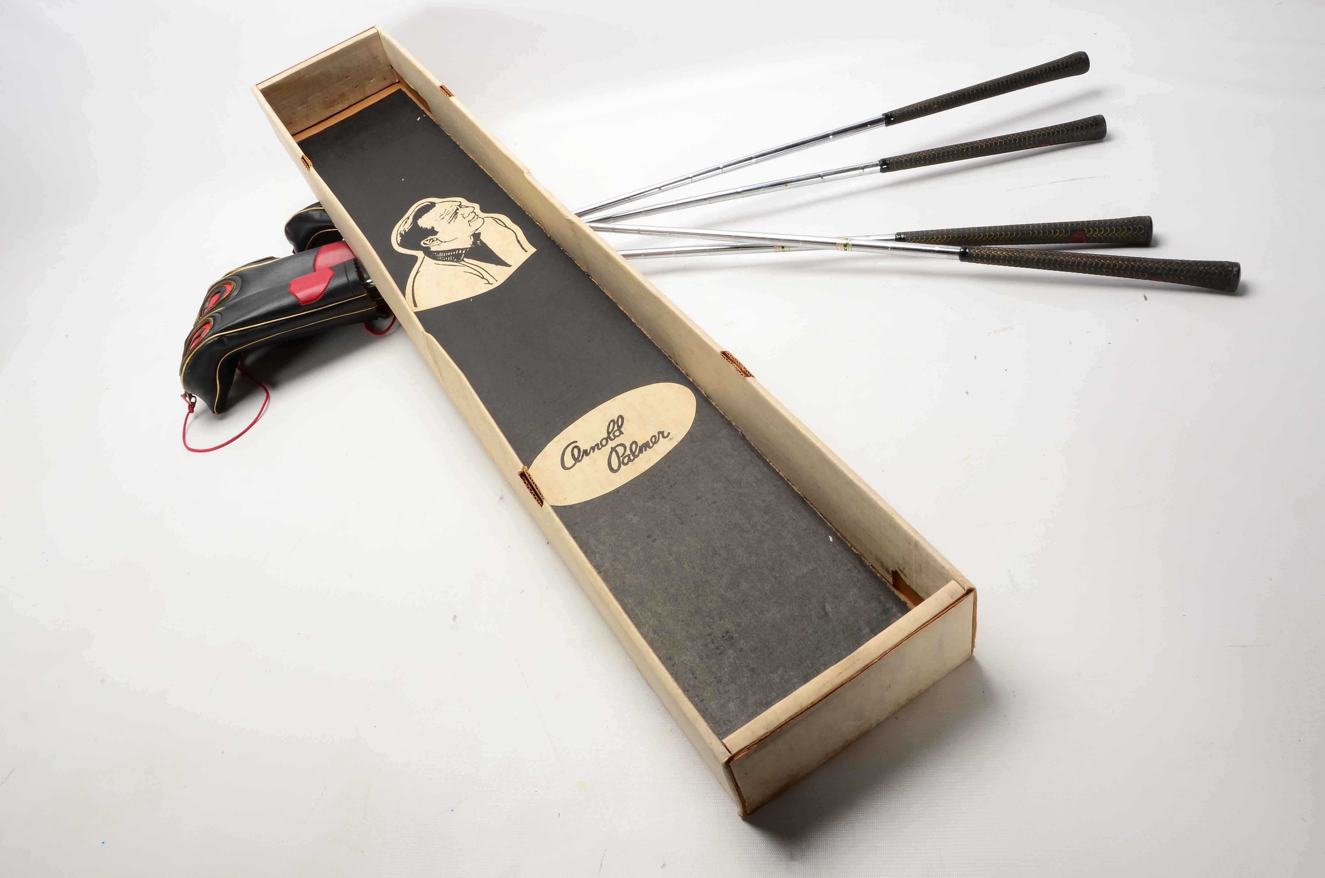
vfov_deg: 47.7
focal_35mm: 27
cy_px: 439
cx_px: 662
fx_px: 992
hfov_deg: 67.5
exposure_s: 1/160
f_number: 14
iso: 200
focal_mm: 18
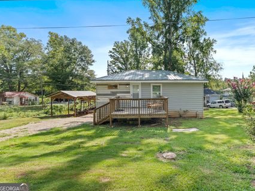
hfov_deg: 87.2
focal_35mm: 18
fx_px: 132
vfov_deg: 71.9
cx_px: 150
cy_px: 93
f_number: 6.3
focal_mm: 15.8
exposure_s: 1/80
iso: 400
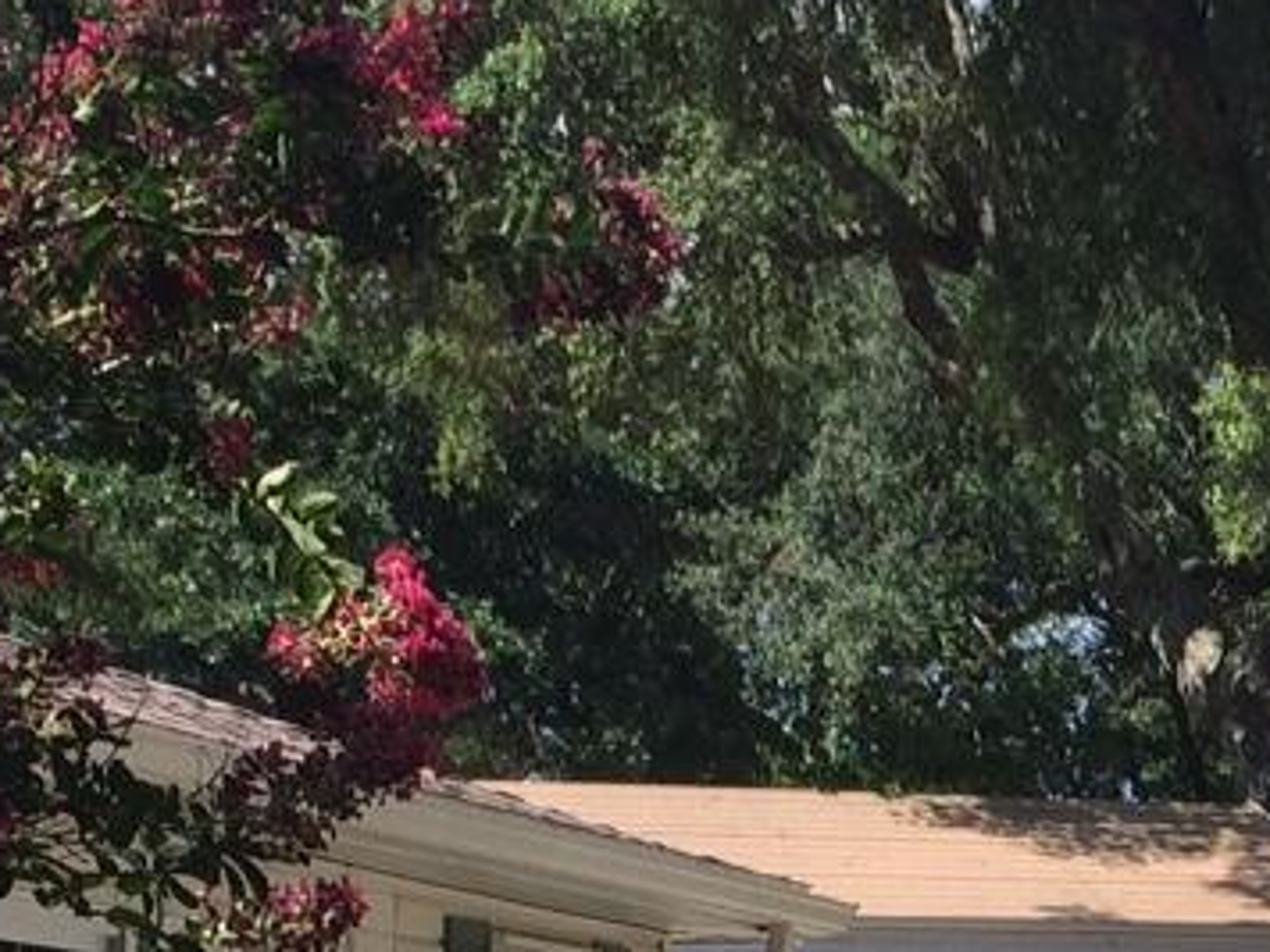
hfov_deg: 14.4
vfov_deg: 10.7
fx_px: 4880
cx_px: 1495
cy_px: 1515
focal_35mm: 133
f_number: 2.2
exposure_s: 1/1244
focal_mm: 4.15
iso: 32
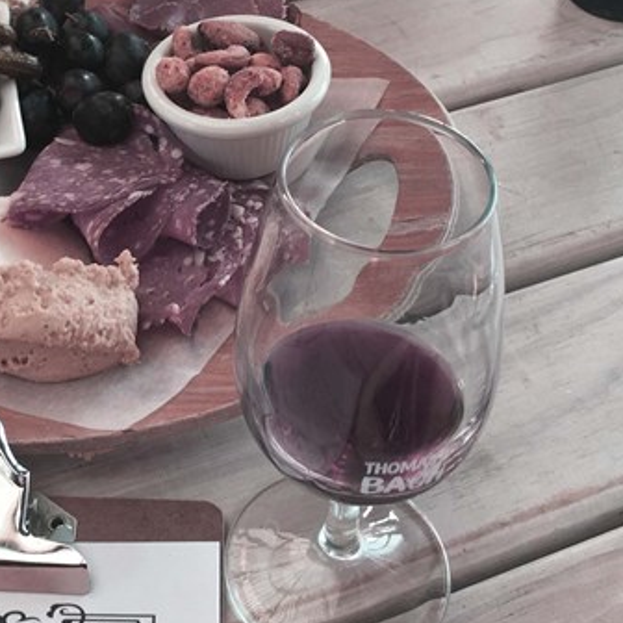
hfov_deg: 27.9
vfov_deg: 28.0
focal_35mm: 61
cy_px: 208
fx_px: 1242
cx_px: 184
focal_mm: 4.15
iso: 40
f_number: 2.2
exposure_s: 1/50
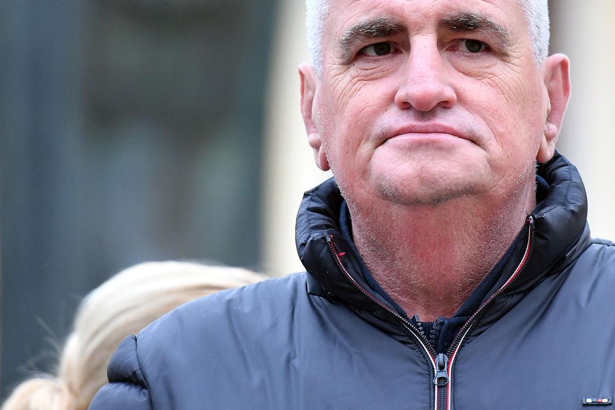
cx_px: 436
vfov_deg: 4.2
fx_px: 5587
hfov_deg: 6.3
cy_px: 189
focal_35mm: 327
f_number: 5
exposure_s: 1/200
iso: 1600
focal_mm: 200
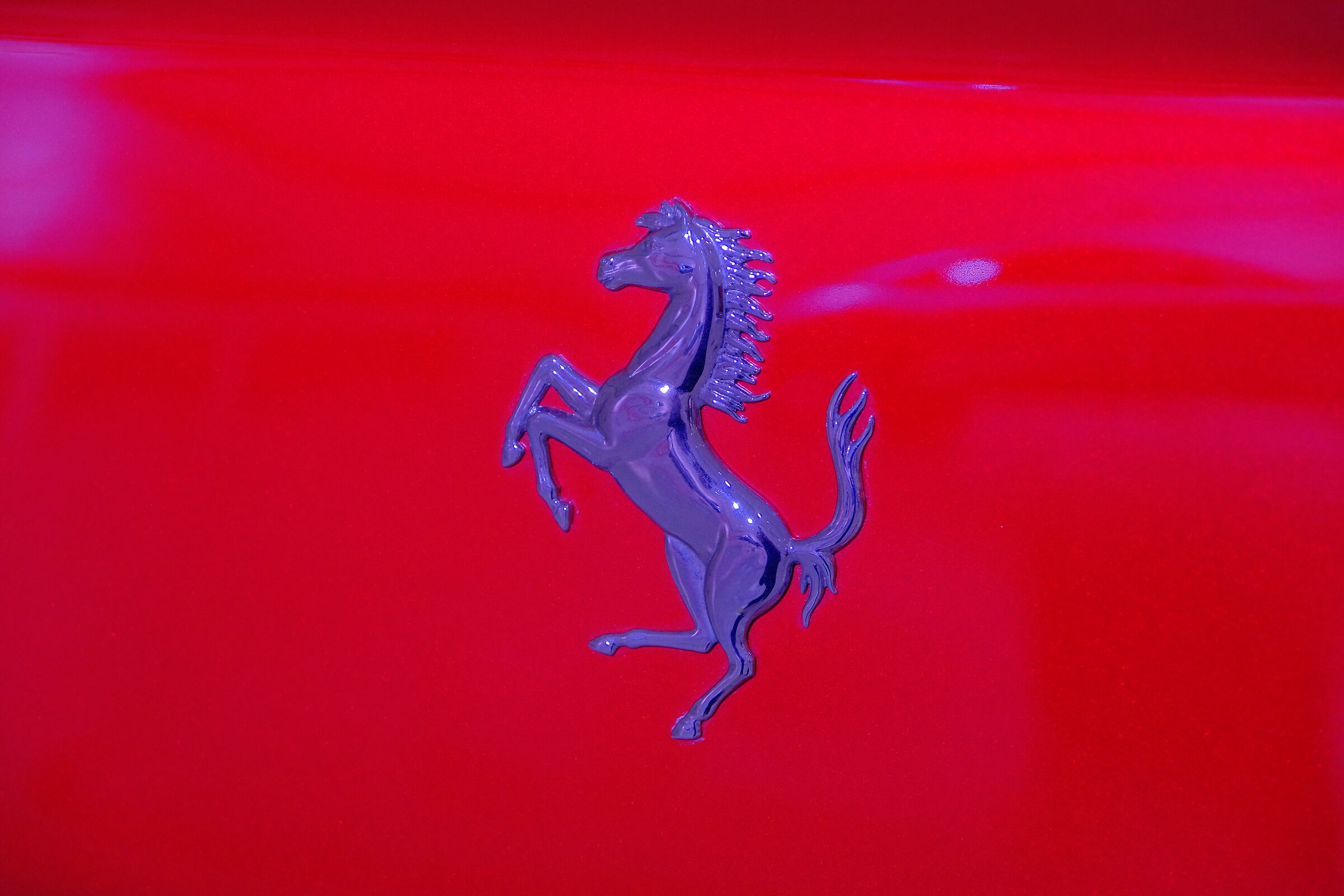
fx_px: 4480
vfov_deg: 11.4
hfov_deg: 17.1
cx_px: 672
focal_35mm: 120
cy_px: 448
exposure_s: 1/120
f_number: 4
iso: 1600
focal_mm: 80
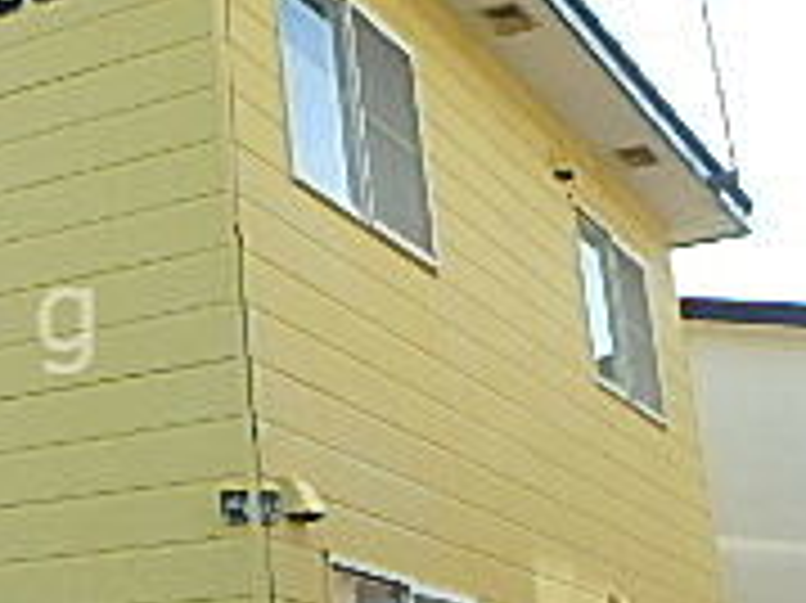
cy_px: 320
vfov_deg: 19.6
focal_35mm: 75
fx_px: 1745
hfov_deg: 23.5
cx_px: -189
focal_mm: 3.7
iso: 125
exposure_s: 1/640
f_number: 3.5
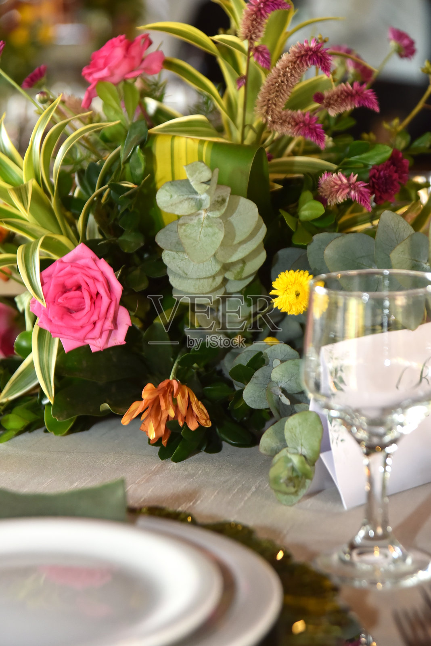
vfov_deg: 25.4
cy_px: 323
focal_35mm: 80
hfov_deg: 17.1
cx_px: 216
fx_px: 1435
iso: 1000
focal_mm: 80
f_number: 4
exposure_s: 1/125
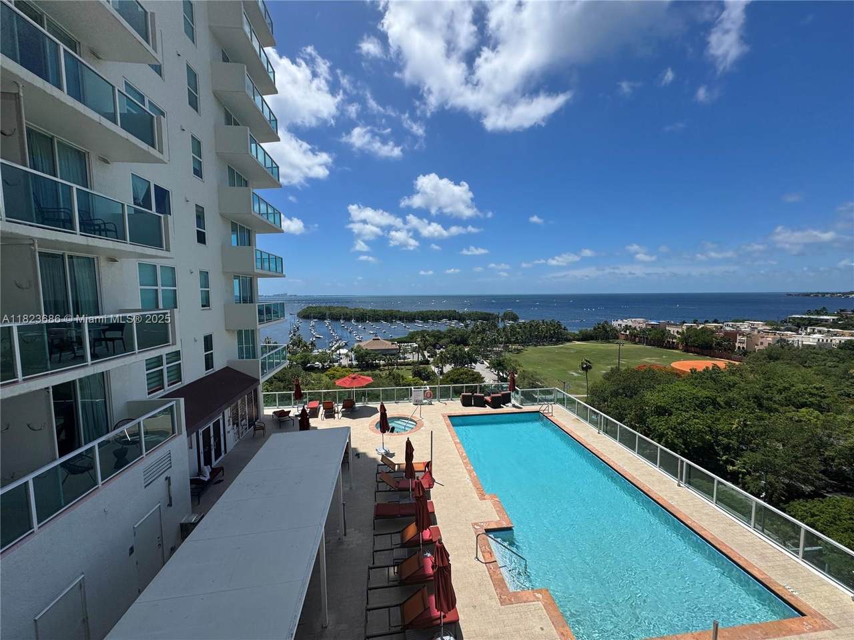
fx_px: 345
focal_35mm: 14
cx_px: 427
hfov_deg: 102.1
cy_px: 320
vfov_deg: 85.7
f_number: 2.2
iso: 50
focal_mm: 2.22
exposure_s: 1/3390
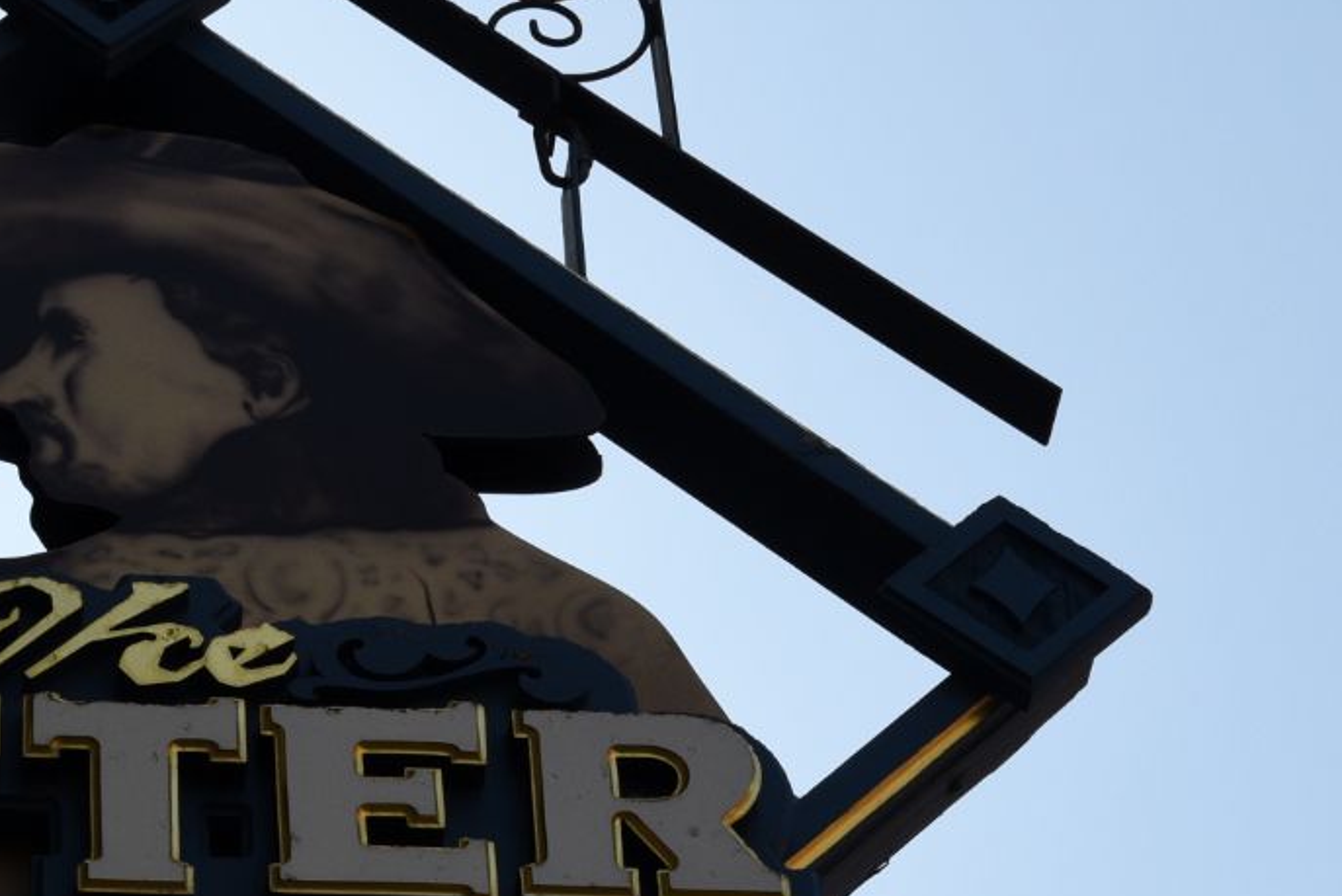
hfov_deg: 14.2
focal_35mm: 143
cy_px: 1073
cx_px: 188
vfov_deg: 9.5
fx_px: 5334
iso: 400
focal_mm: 48
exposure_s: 1/500
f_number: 11
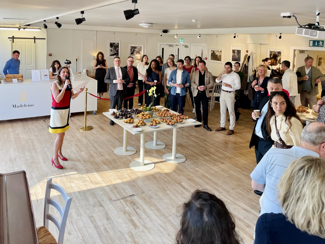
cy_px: 122
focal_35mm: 26
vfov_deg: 53.1
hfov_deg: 67.3
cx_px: 162
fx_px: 244
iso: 80
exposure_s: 1/100
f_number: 1.6
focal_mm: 4.2
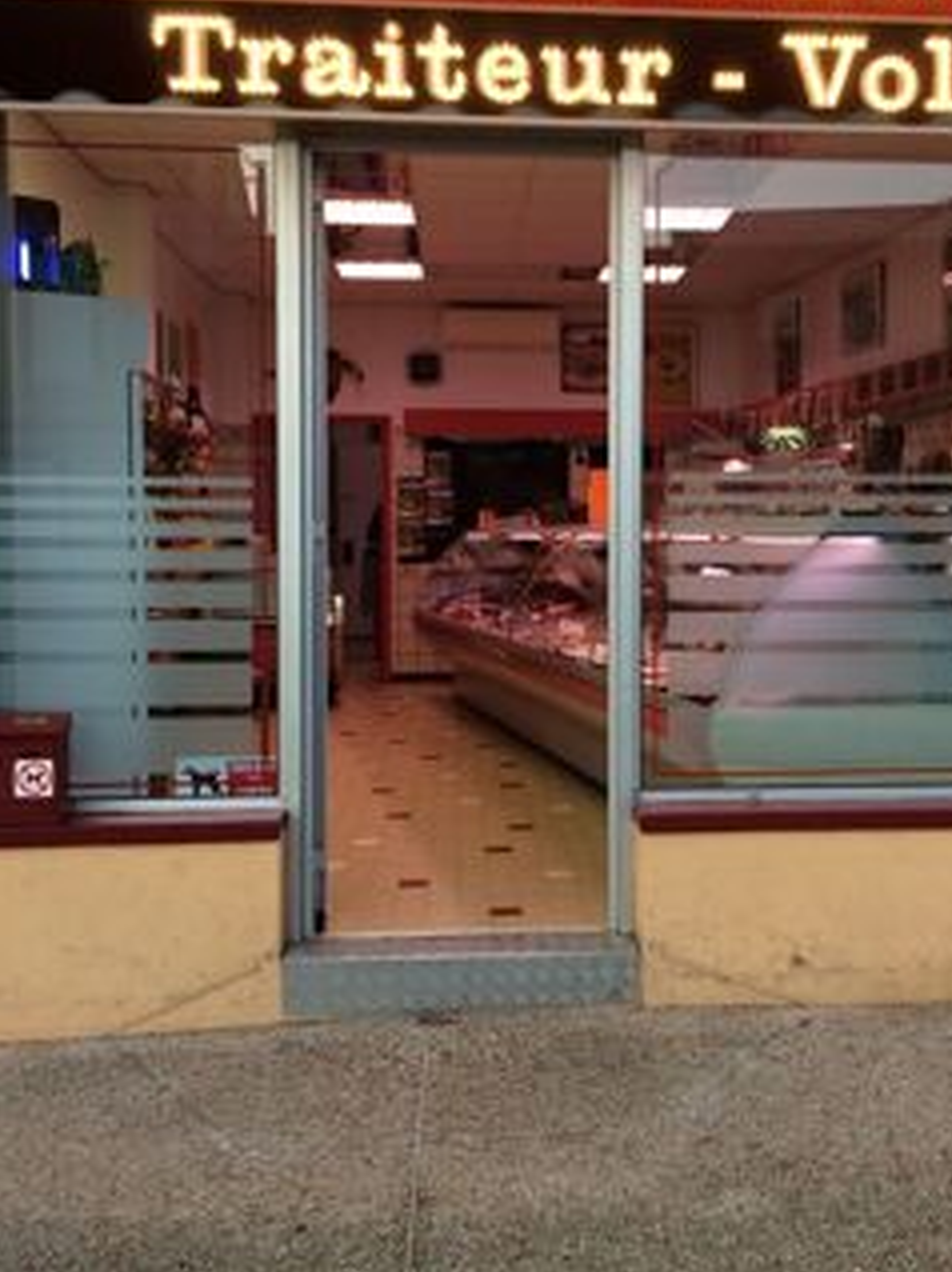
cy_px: 574
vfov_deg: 47.8
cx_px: 596
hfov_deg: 36.6
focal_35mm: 39
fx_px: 1432
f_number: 2.2
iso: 40
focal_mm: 4.15
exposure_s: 1/33
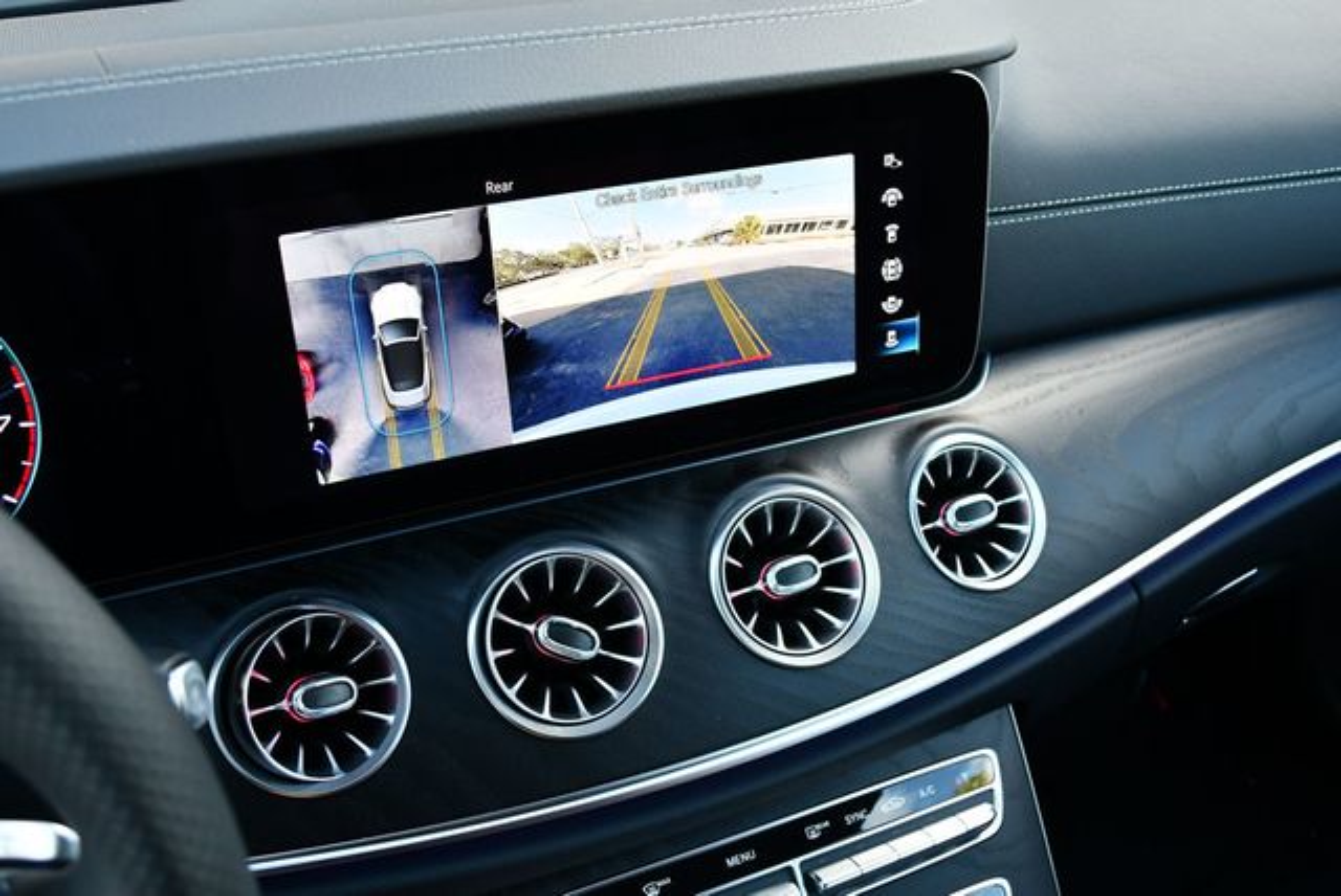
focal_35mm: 36
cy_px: 448
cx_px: 670
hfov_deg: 53.1
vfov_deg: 36.9
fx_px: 1342
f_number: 3.5
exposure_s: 1/250
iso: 720
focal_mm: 18
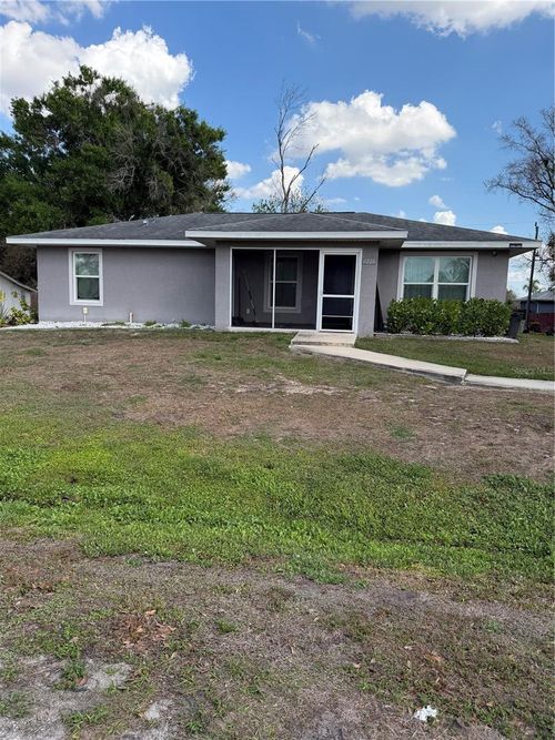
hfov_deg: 56.8
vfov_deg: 71.6
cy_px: 370
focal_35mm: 24
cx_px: 278
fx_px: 513
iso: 100
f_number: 1.78
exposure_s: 1/2801
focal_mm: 6.76
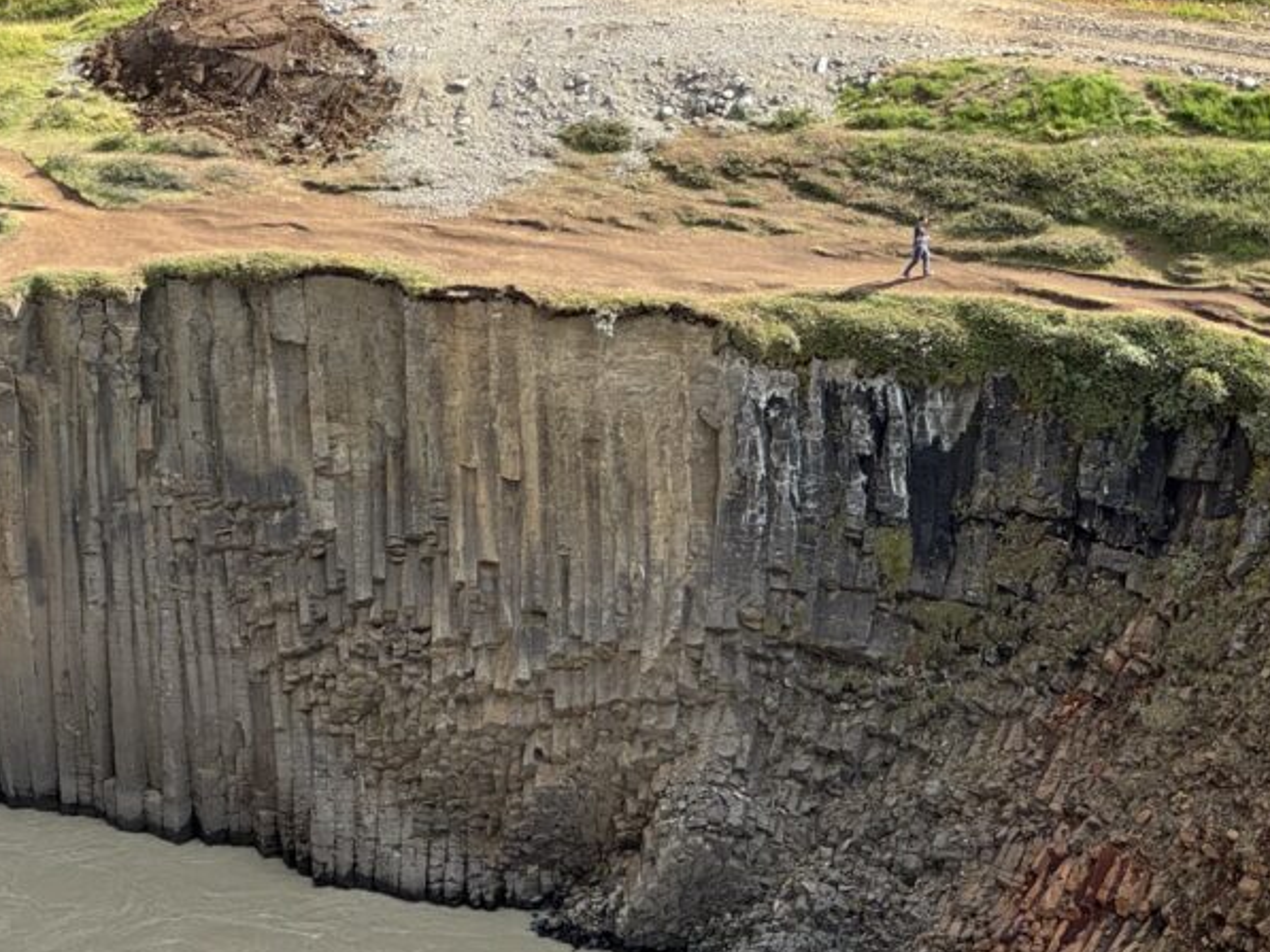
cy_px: 559
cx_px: 521
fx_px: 4844
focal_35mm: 132
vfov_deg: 11.2
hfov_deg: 14.9
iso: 25
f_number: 2.8
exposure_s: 1/250
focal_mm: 9
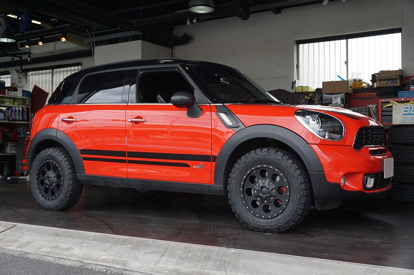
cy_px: 138
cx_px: 207
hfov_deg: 46.4
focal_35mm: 42
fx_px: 482
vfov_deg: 31.8
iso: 100
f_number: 6.3
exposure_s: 1/80
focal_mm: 28
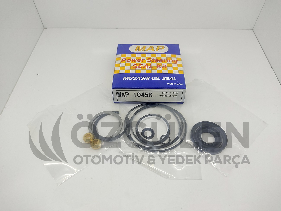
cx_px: 140
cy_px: 106
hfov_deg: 67.3
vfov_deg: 53.1
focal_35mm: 26
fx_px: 211
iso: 142
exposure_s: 1/100
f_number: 1.79
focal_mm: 4.74
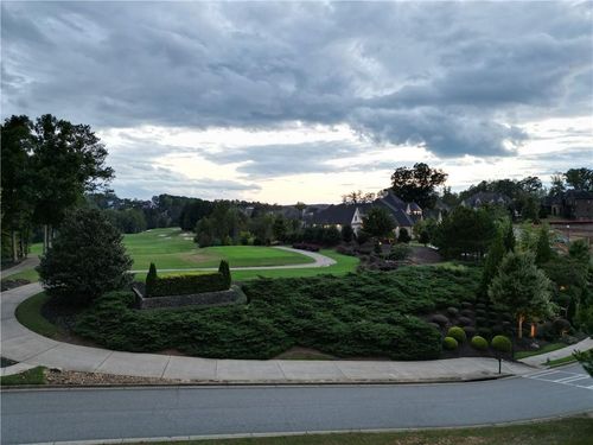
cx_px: 296
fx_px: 411
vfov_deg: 56.8
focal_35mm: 24
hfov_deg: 71.6
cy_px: 222
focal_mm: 6.72
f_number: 1.7
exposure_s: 1/30
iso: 100
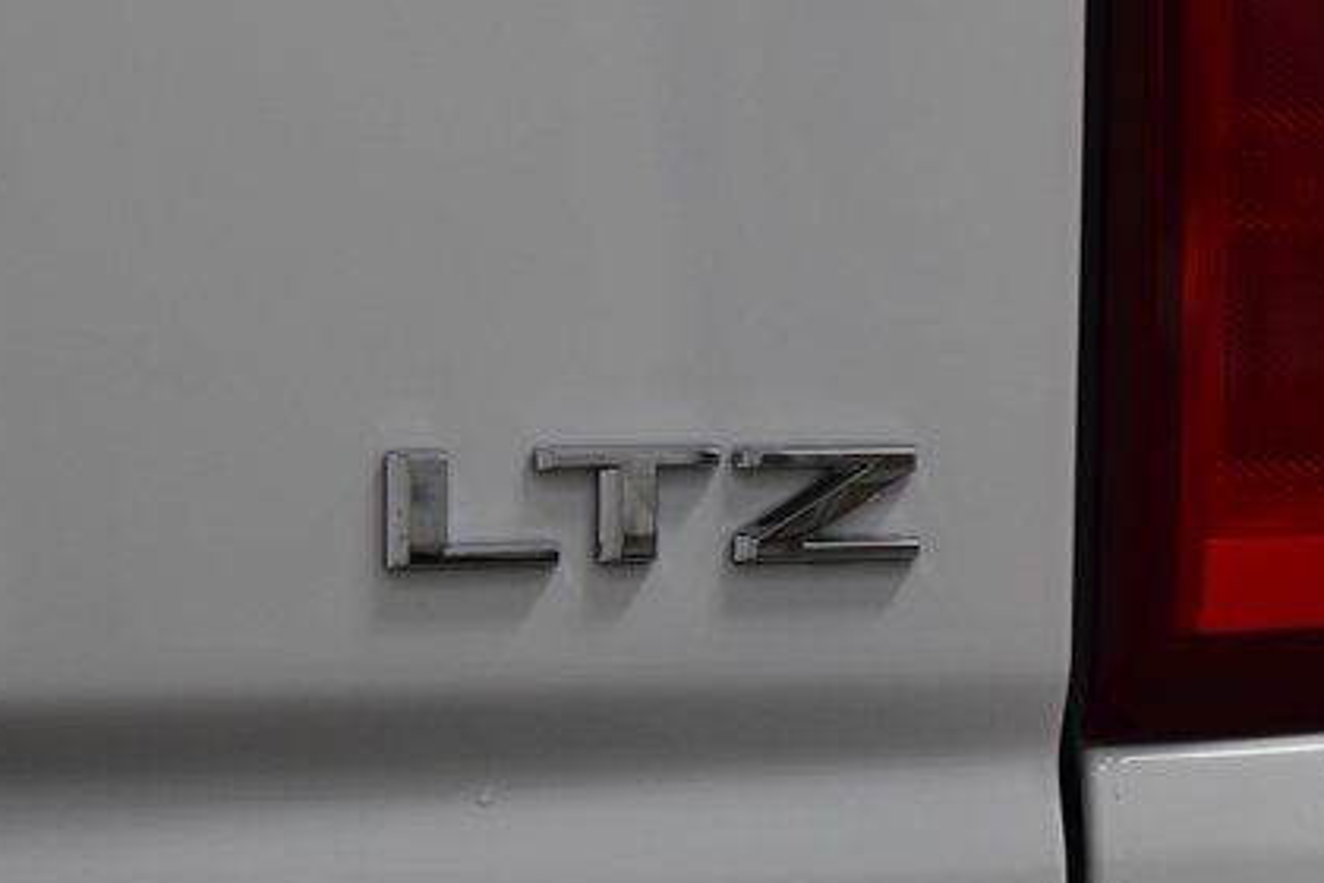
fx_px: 5884
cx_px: 738
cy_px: 468
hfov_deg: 12.8
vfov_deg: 8.6
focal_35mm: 160
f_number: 6.3
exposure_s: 1/125
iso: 1600
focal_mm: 70
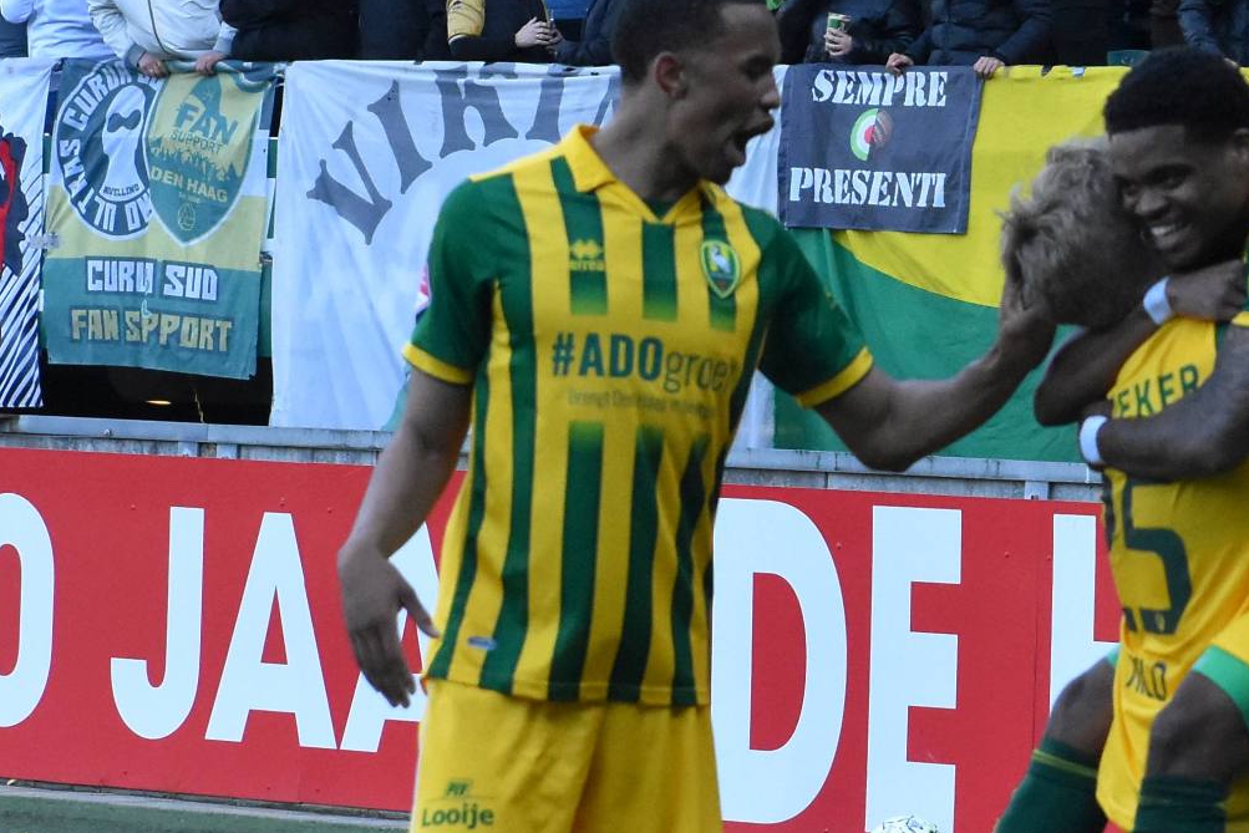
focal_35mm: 201
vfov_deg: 6.8
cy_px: 690
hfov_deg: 10.2
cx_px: 1045
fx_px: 6974
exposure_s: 1/1250
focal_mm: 70
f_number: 5.6
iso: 2800
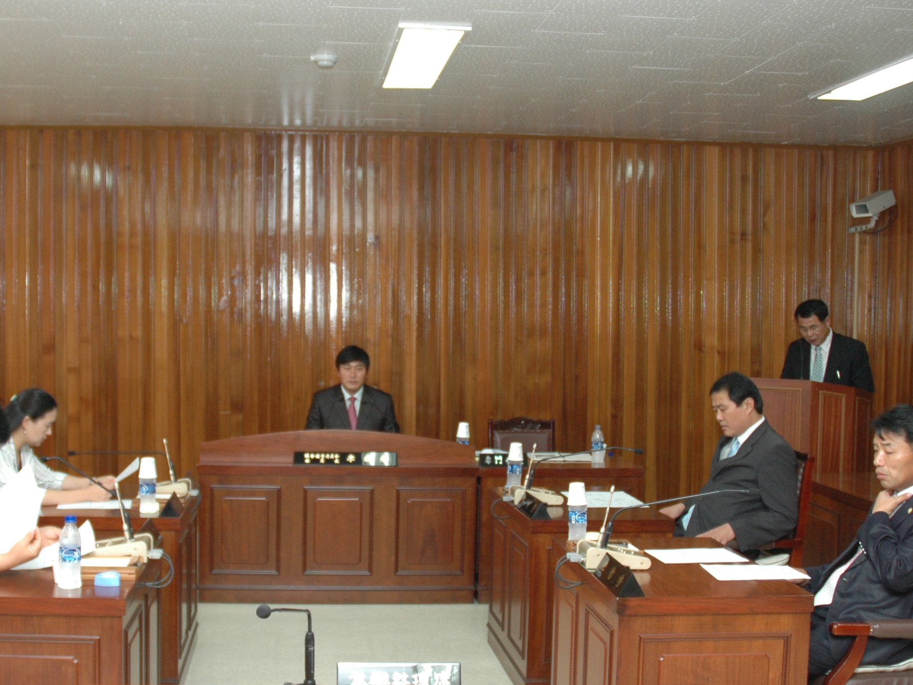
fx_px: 1108
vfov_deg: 34.3
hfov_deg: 44.7
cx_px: 388
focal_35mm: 42
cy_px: 363
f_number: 4
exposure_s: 1/60
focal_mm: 18
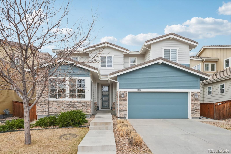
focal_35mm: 20
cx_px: 116
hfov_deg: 84.6
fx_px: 127
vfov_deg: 62.4
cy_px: 77
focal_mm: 13.2
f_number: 8
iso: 800
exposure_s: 1/640
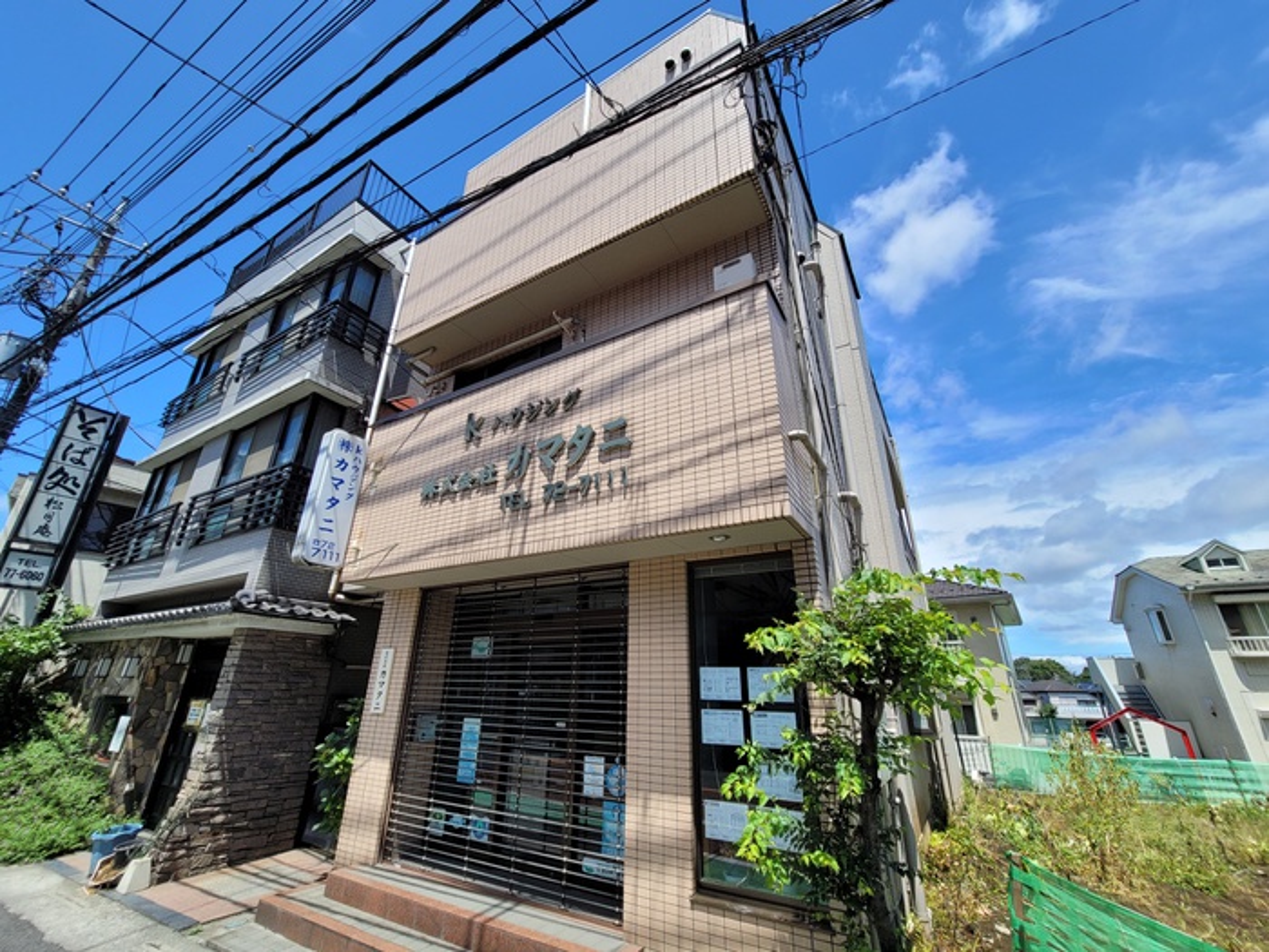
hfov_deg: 106.2
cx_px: 634
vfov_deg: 89.9
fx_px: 477
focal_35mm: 13
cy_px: 476
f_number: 2.2
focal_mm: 2.2
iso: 64
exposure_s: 1/1480
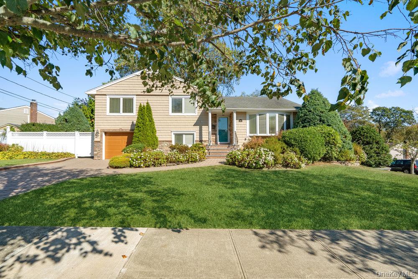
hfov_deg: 96.7
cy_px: 140
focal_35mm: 16
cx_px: 209
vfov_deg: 73.8
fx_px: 186
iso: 320
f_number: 10
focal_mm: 16
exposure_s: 1/400
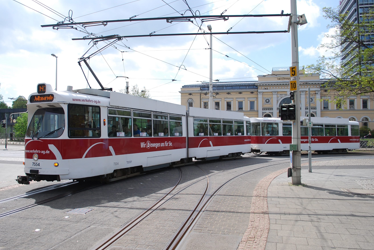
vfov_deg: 42.4
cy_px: 126
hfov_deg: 60.1
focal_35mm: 31
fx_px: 322
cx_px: 173
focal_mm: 18
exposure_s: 1/1000
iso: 160
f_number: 4
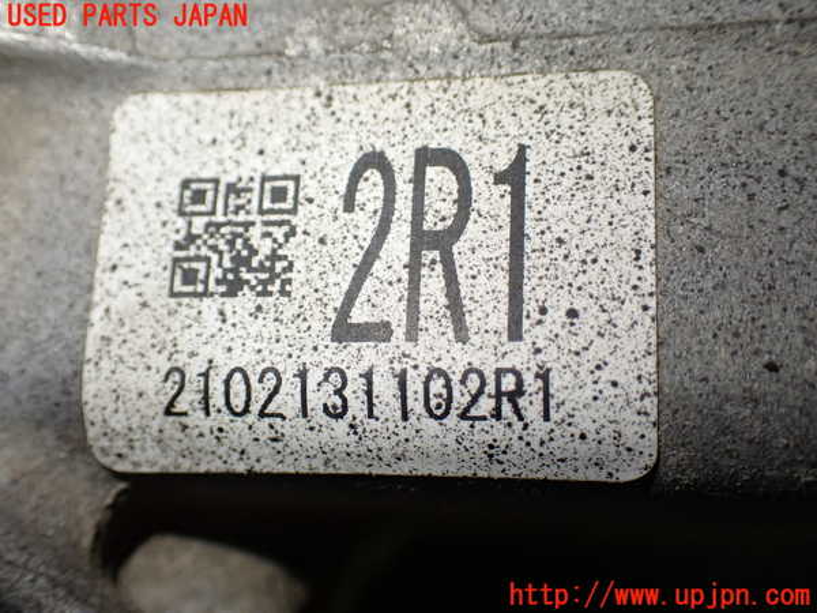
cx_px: 408
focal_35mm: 41
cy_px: 306
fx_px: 968
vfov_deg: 35.1
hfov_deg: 45.8
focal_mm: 7.31
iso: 200
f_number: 2.8
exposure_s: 1/160
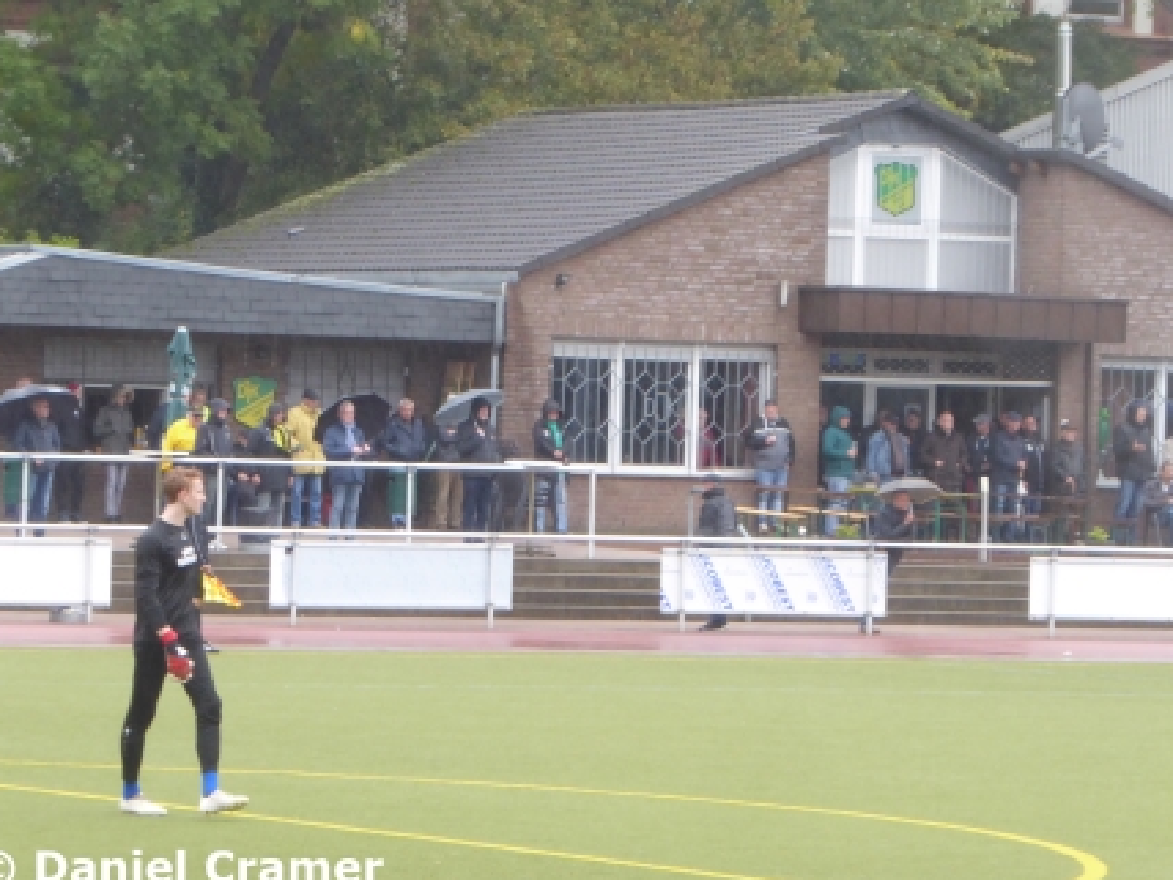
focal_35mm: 243
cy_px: 436
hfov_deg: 8.1
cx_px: 586
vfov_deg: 6.1
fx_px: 8234
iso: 400
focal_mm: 41.4
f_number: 8
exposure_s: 1/50
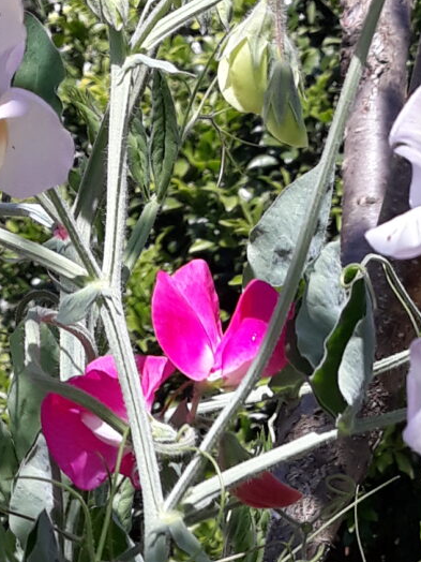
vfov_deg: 14.4
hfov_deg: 11.2
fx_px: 2141
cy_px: 706
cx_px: 332
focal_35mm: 132
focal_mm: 3.71
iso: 40
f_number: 1.7
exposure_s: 1/911
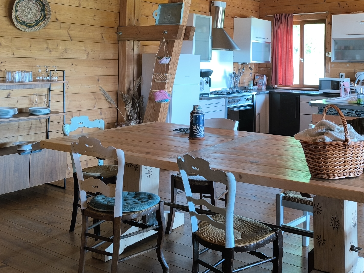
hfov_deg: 46.6
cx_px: 261
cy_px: 59
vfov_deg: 35.8
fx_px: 410
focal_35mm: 39
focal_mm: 6.14
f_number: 1.65
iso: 500
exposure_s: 1/100
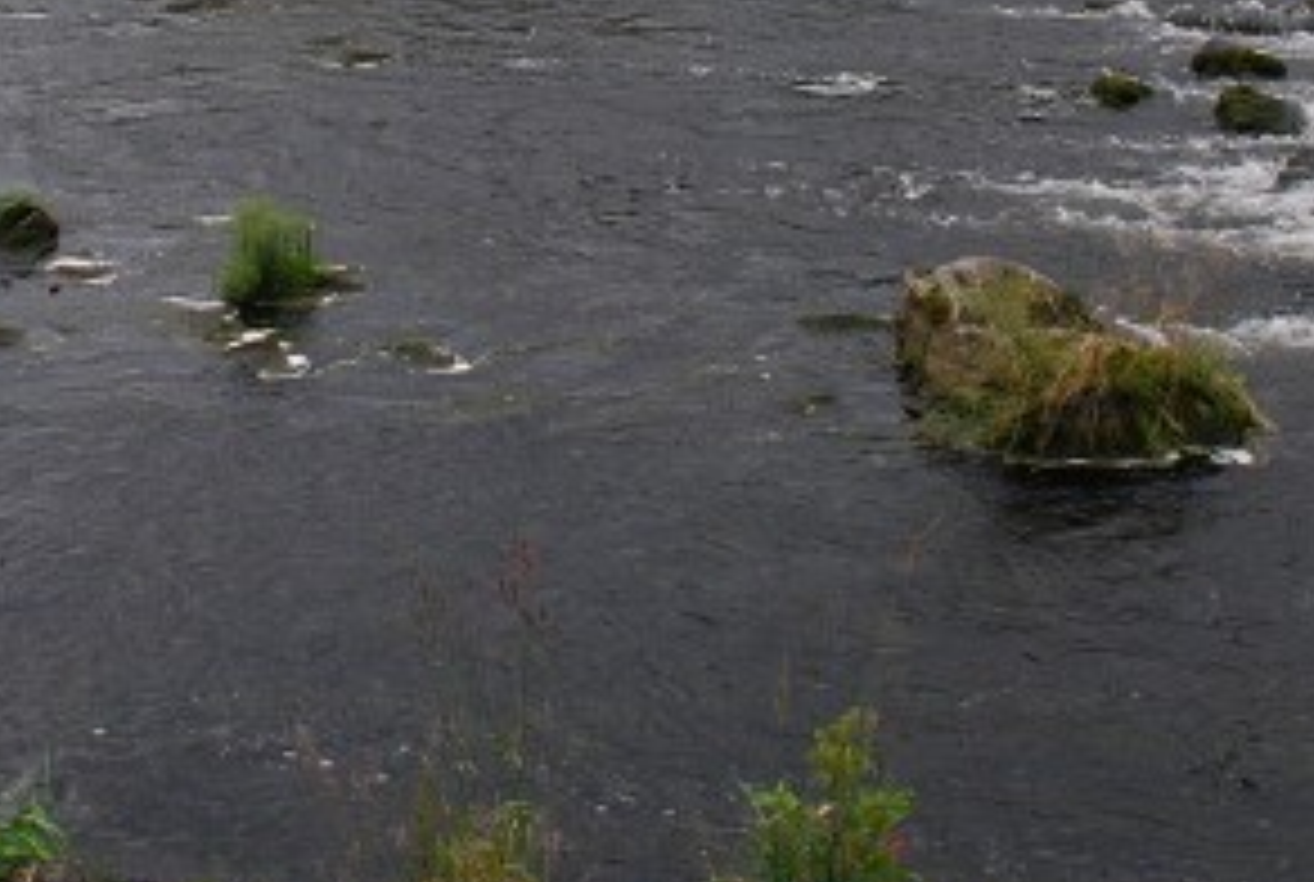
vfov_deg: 17.9
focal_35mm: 74
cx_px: 562
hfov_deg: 27.3
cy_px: -76
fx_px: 2706
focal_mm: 18
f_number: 8
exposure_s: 1/60
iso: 200
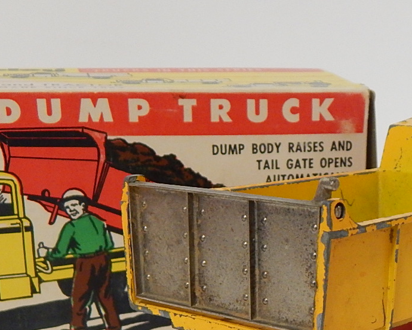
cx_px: 365
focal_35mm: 77
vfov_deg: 19.4
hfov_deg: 24.1
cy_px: 320
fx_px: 939
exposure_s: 1/60
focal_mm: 6.1
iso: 400
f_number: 3.3
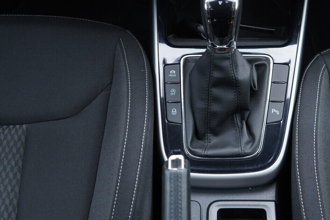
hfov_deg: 35.8
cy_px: 104
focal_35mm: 55
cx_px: 227
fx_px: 504
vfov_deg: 24.6
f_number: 2.8
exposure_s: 1/40
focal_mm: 24
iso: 320
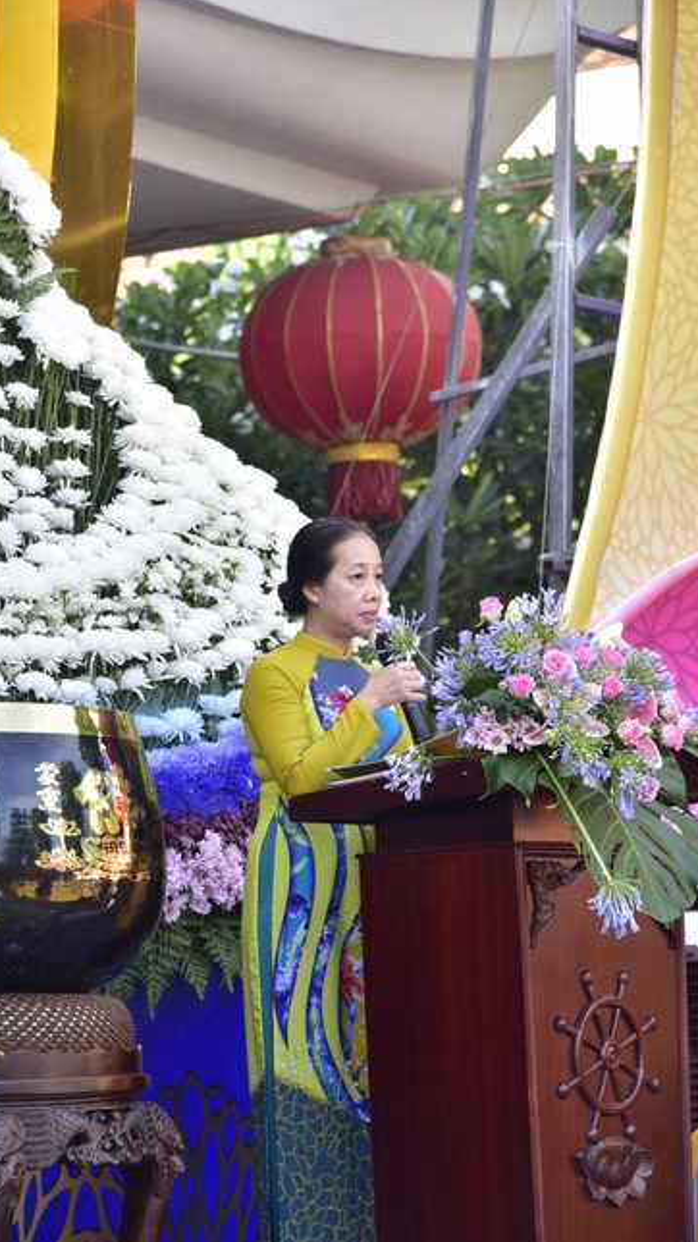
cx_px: 314
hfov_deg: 9.5
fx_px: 4181
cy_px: 617
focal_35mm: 127
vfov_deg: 16.9
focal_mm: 120
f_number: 5.6
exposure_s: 1/100
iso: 250
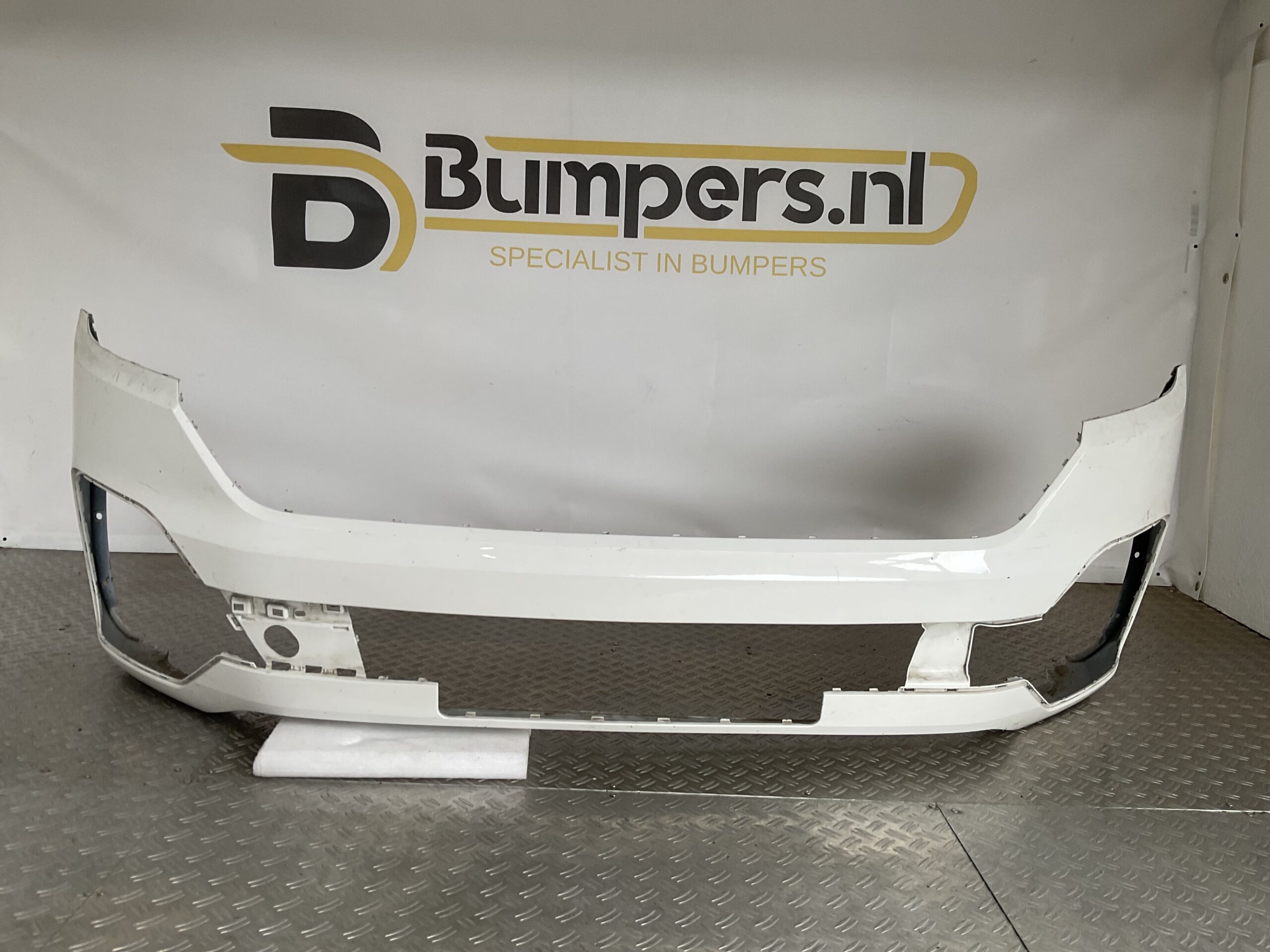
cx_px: 635
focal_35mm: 29
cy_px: 476
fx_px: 1064
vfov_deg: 48.2
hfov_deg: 61.7
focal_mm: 3
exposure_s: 1/120
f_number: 1.8
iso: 25
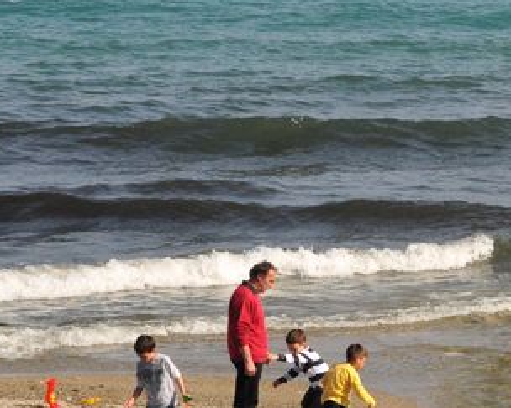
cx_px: 498
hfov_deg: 8.1
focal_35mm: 237
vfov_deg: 6.5
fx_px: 3583
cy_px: 161
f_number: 13
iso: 640
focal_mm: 50
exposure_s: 1/640
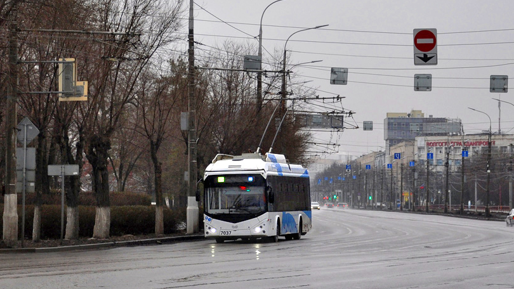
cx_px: 253
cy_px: 95
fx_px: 1922
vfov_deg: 8.6
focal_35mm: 141
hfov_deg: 15.2
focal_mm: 52
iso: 400
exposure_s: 1/160
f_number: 5
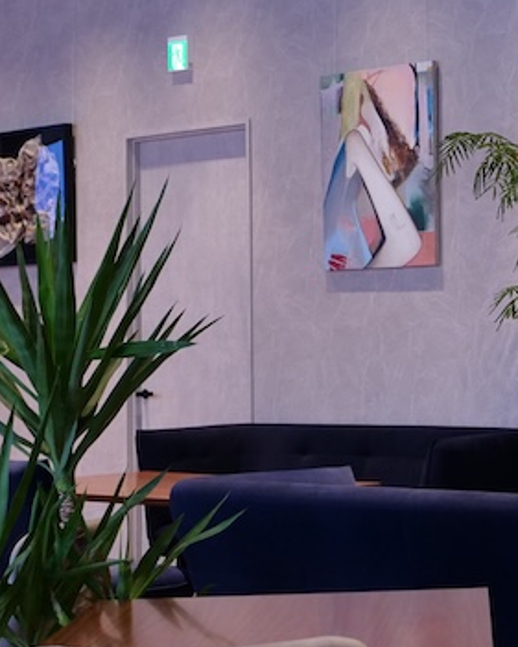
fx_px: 1916
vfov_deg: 19.1
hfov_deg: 14.9
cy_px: 216
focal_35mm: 100
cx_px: 606
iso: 640
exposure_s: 1/60
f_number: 3.2
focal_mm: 18
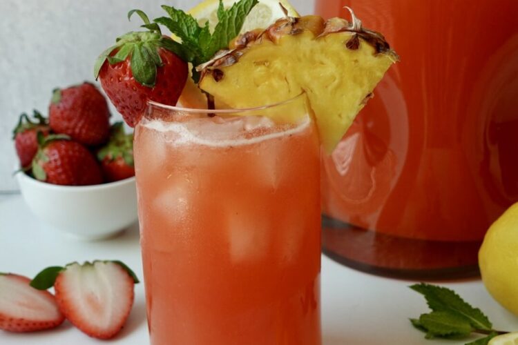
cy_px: 172
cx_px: 259
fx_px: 619
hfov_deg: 45.4
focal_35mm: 43
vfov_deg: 31.2
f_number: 3.5
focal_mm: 16.29
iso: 125
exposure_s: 1/80
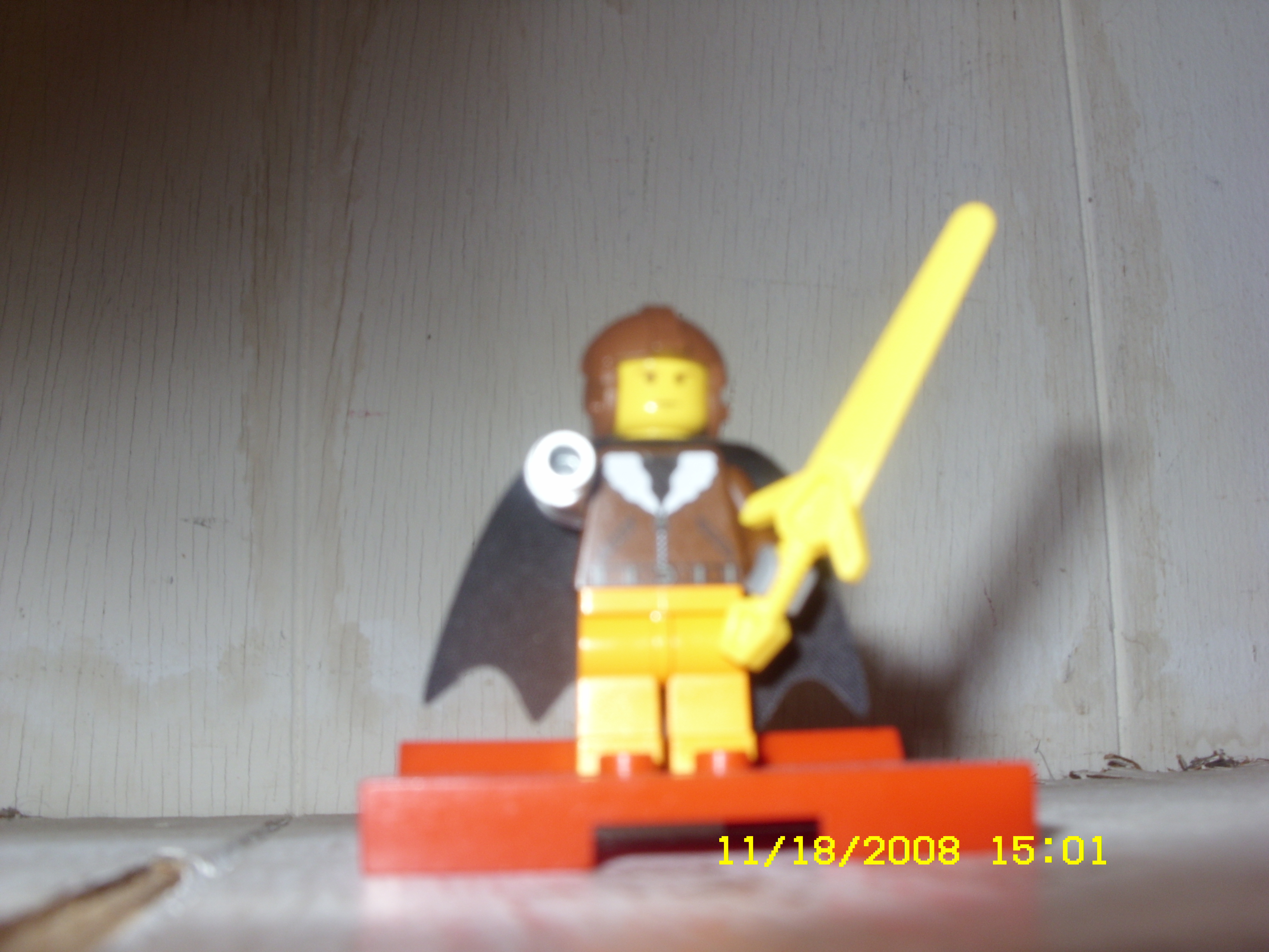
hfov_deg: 49.0
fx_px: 1393
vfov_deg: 37.7
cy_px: 476
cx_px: 634
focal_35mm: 38
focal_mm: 6.3
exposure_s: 1/30
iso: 50
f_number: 4.9
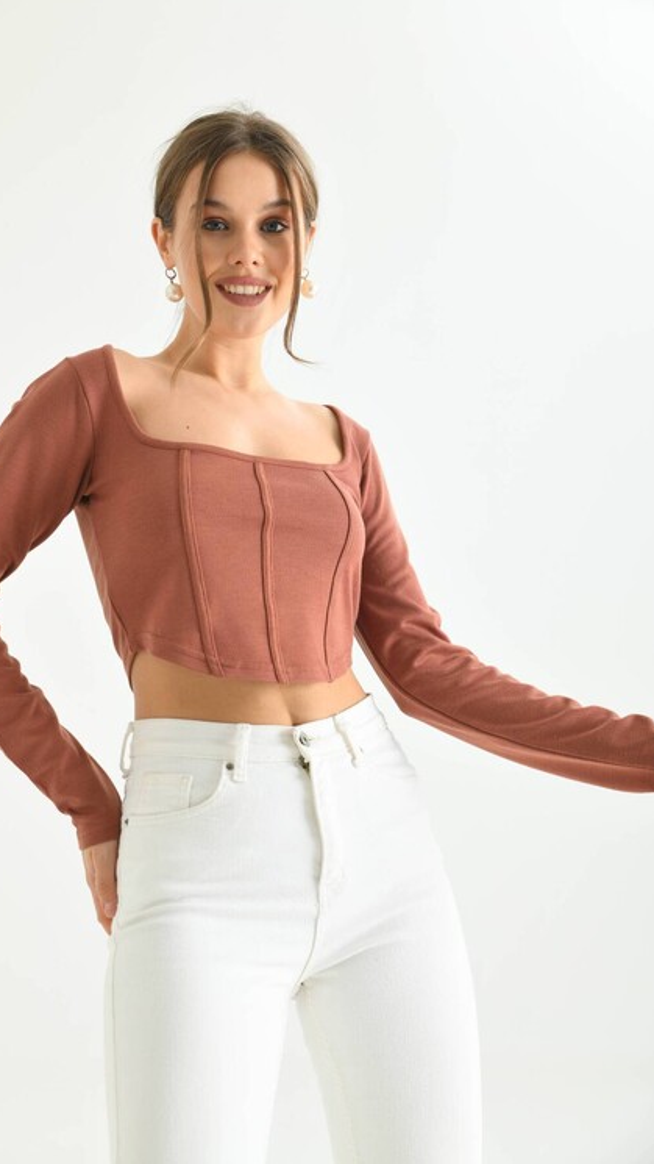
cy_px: 580
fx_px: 1788
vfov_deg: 36.0
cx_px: 268
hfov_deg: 20.7
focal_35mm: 58
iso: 160
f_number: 5.6
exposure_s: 1/125
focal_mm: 55
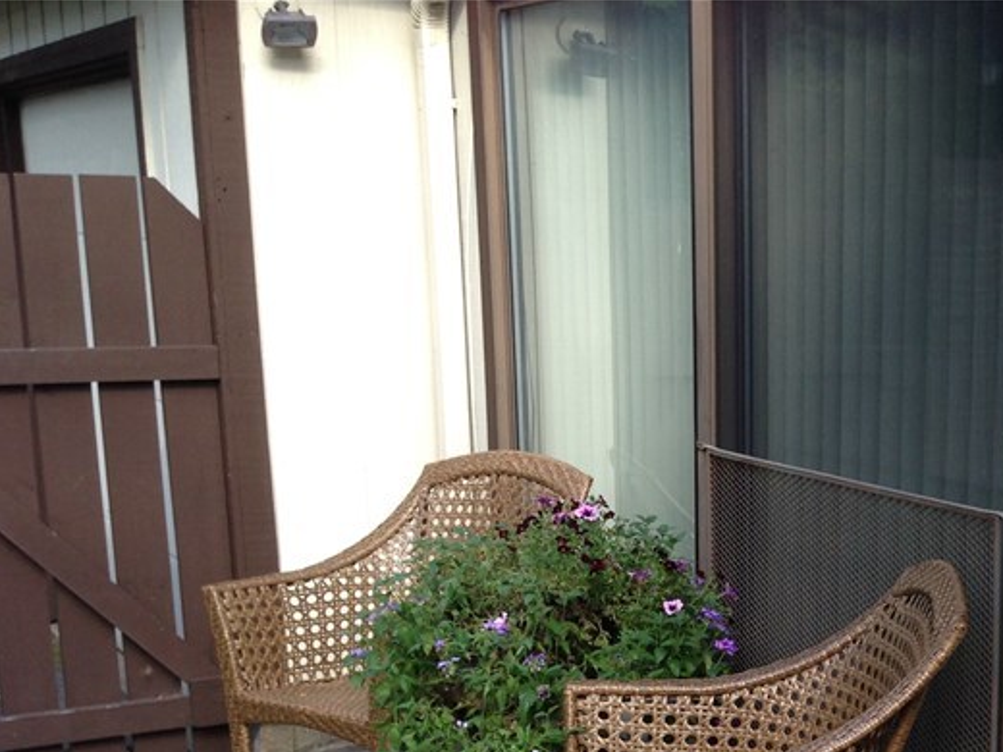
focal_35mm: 65
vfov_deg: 21.8
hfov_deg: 28.3
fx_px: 1883
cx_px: 955
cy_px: 739
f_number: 2.4
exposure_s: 1/120
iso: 50
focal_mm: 4.12
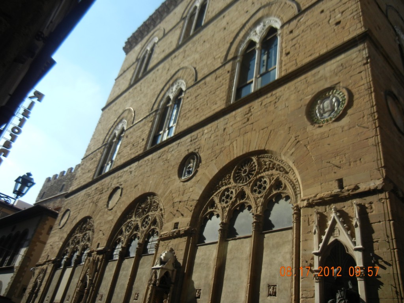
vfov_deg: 46.8
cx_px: 202
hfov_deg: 60.0
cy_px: 152
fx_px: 350
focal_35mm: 30
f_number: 7
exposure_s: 1/356
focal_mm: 5.4
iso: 160
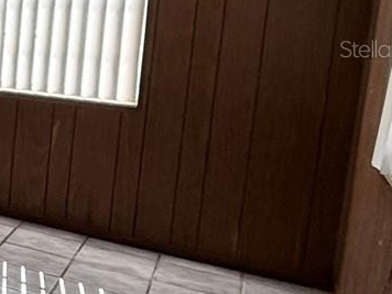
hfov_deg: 17.8
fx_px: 713
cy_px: 48
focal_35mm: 63
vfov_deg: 22.9
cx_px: -437
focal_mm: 2.22
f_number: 2.2
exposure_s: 1/120
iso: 200
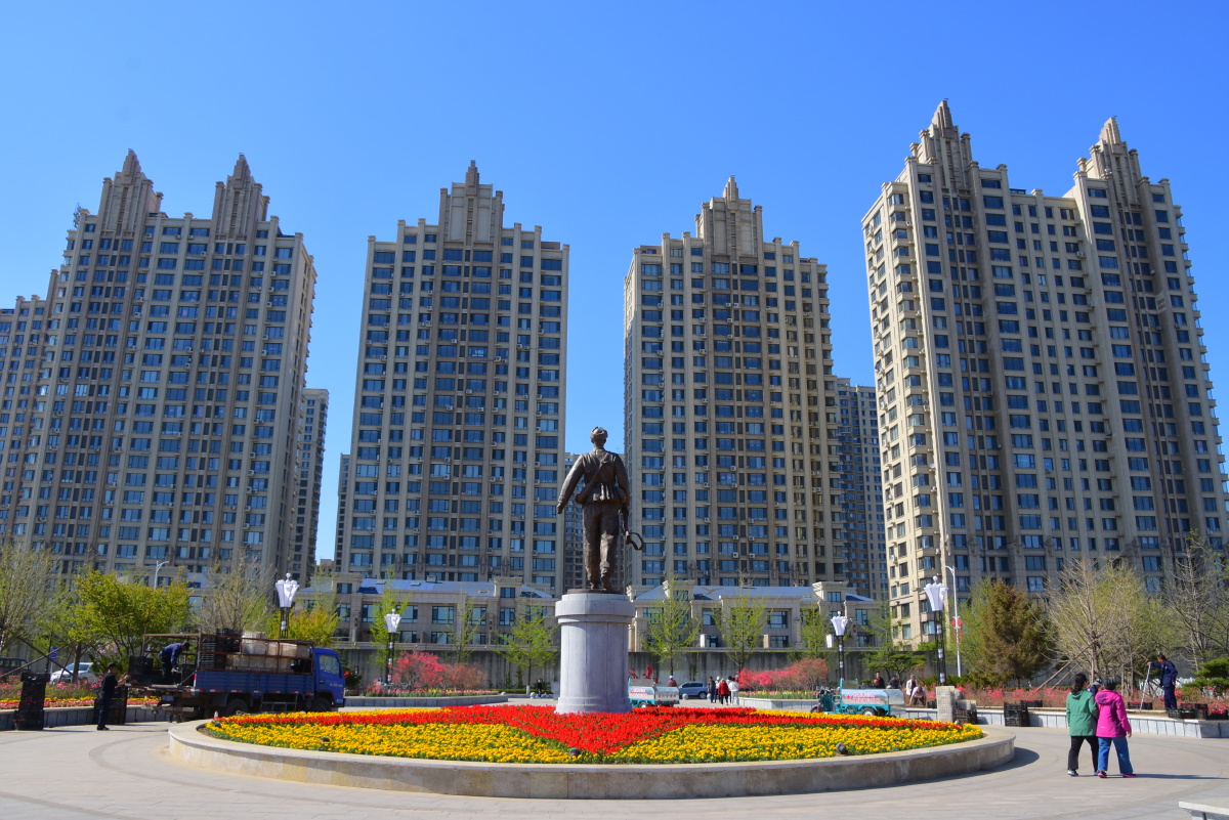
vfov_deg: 48.0
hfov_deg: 67.4
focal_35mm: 27
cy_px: 410
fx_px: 922
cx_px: 614
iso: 100
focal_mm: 18
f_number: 9
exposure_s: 1/250
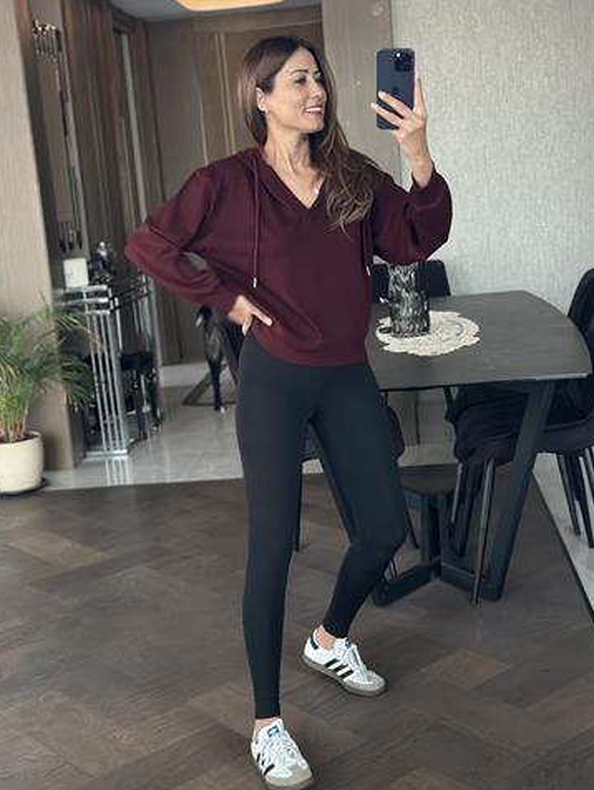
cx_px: 294
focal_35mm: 51
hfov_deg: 28.6
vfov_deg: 37.5
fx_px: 1165
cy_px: 403
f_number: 1.78
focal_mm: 6.86
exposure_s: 1/40
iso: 500
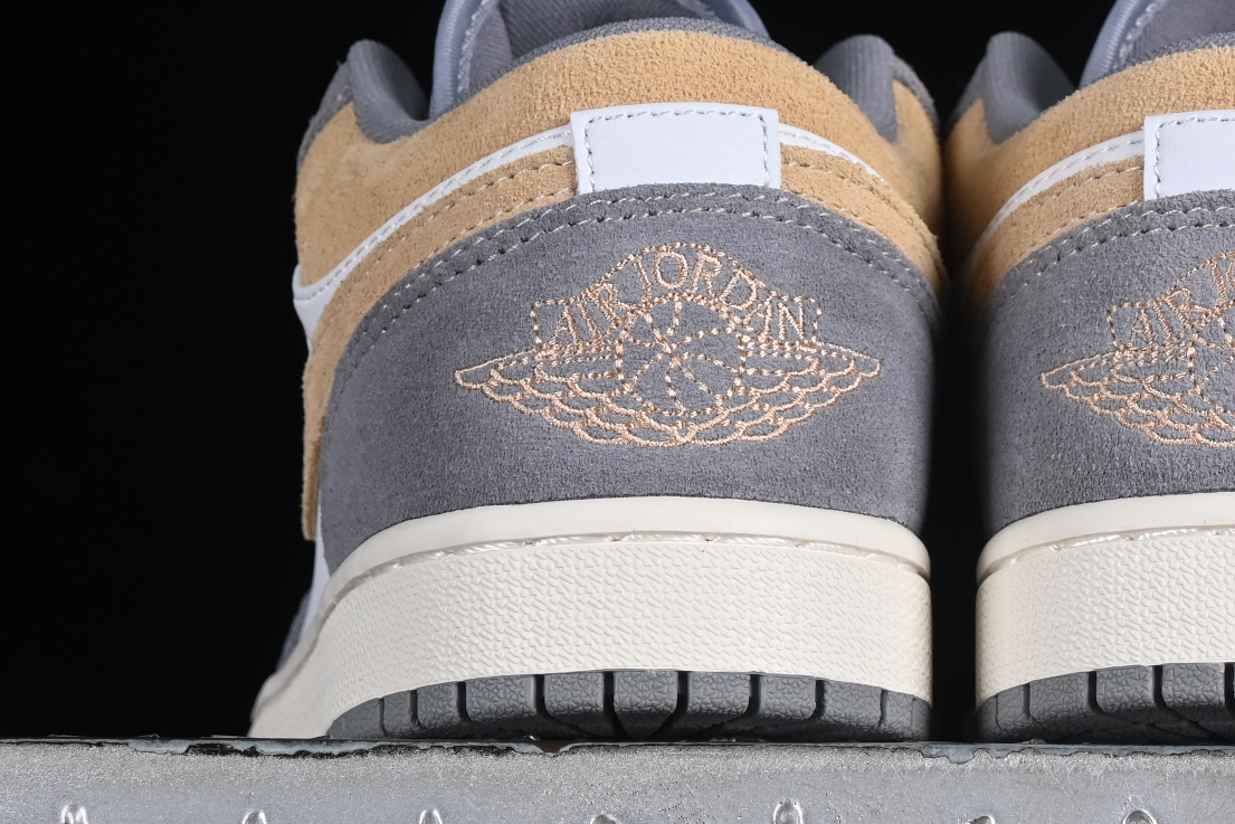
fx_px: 6484
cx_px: 1006
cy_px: 108
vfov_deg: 7.3
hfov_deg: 10.8
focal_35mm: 189
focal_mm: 50
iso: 160
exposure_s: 1/80
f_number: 8
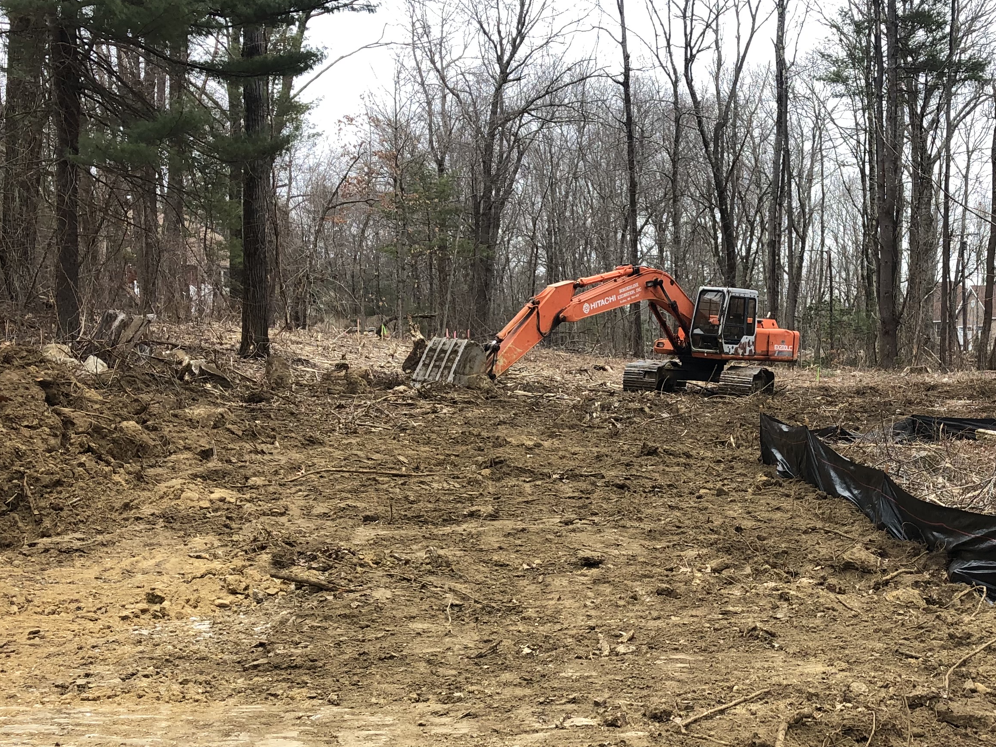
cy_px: 513
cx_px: 746
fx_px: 1410
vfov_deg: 29.4
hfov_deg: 37.9
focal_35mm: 49
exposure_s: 1/120
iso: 20
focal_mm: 3.99
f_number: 1.8
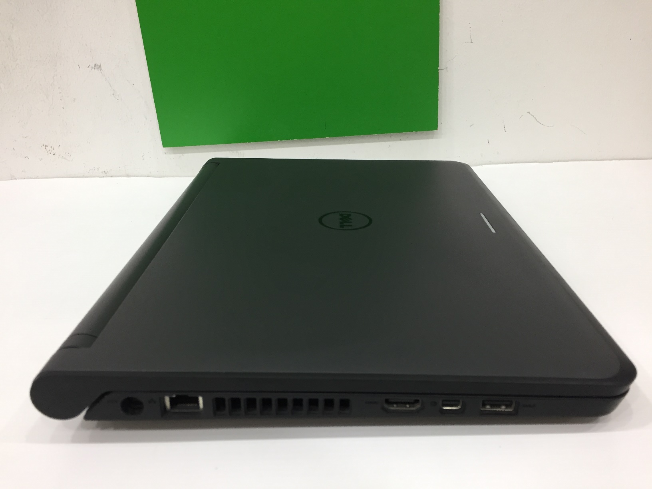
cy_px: 244
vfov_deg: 48.2
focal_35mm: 29
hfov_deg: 61.7
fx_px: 546
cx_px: 326
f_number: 2.2
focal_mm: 4.15
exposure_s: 1/33
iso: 100
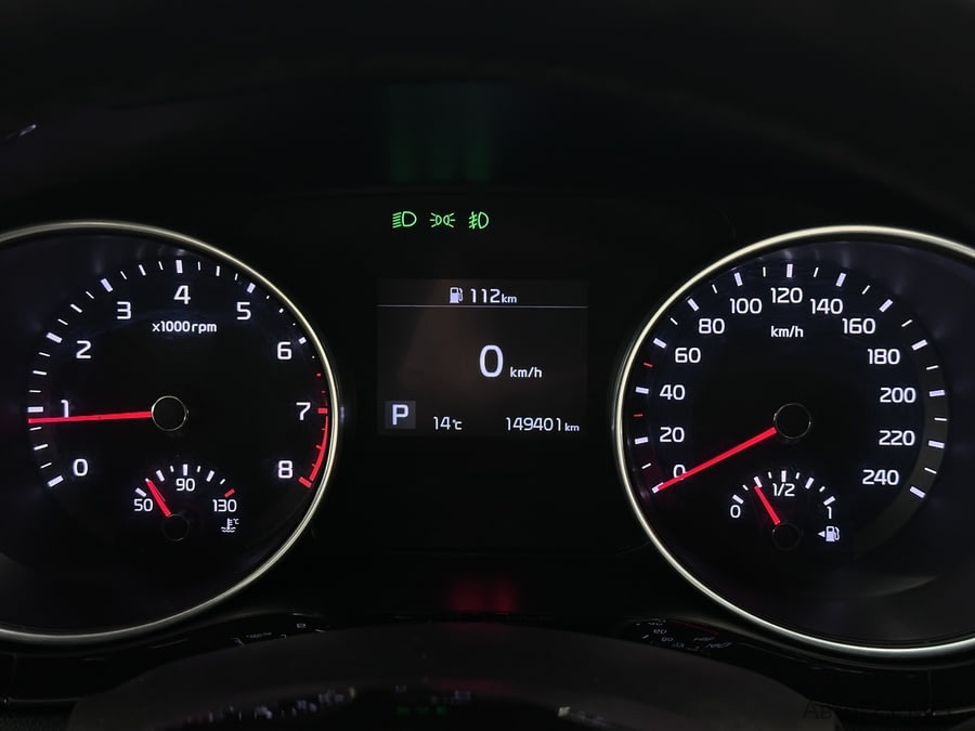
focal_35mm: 48
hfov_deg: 39.7
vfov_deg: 30.3
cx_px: 488
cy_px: 366
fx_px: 1352
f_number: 1.78
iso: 250
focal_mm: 6.86
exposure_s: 1/50
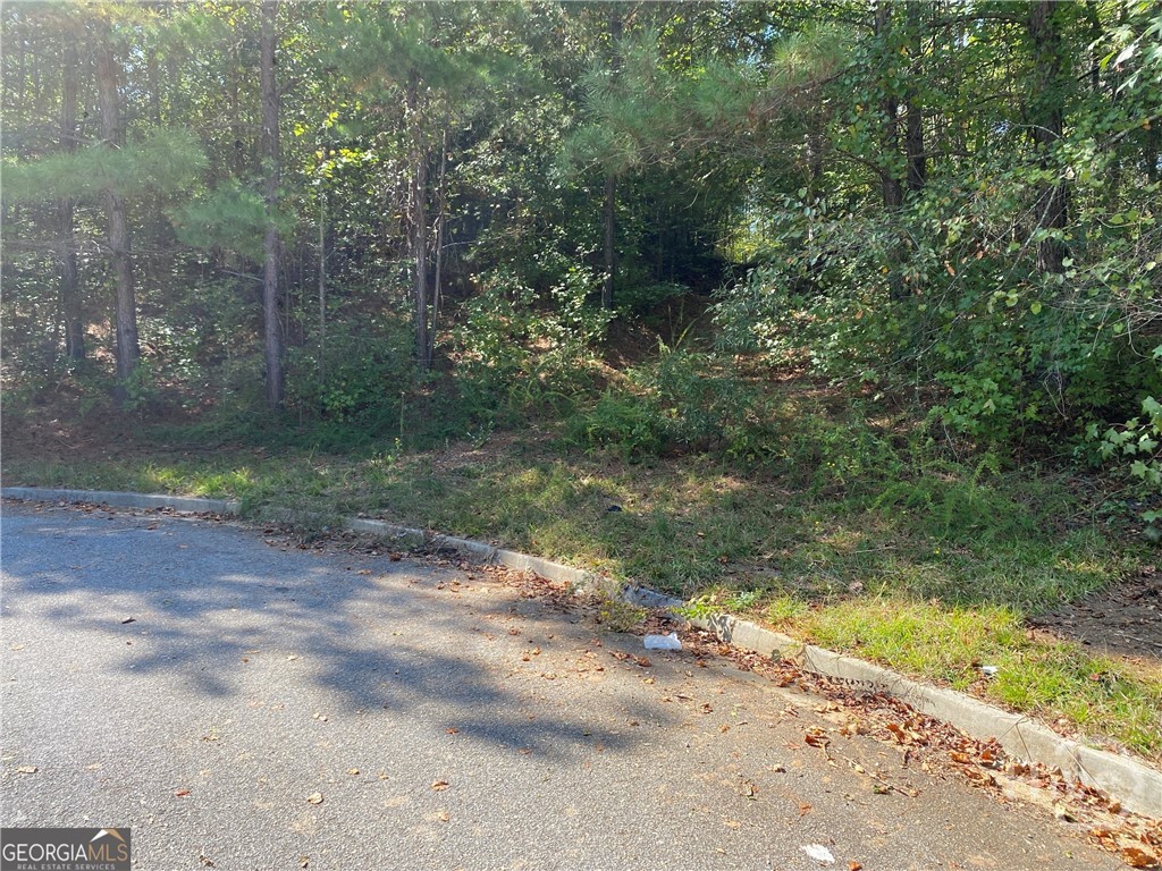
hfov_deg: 67.3
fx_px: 873
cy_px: 436
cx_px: 581
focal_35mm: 26
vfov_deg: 53.1
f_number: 1.8
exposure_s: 1/506
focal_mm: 4.25
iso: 32
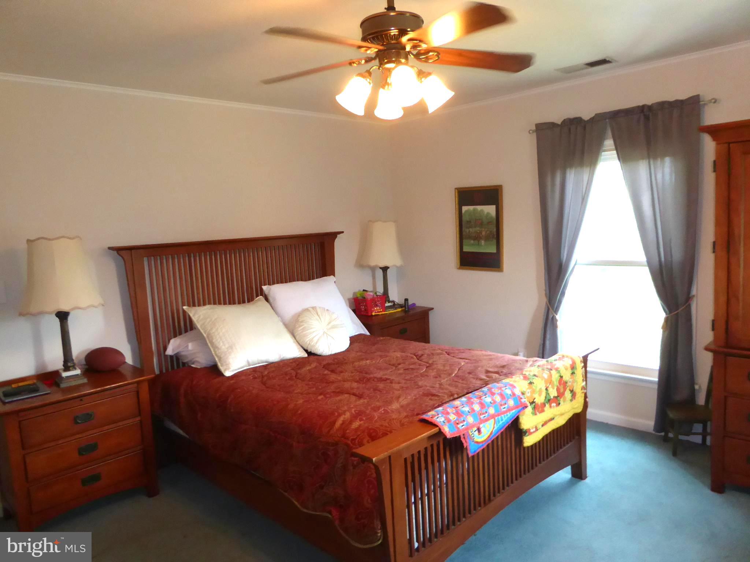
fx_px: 520
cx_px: 375
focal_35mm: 24
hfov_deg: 71.6
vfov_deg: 56.8
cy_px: 281
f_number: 3.3
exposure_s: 1/60
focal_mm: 4.3
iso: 500
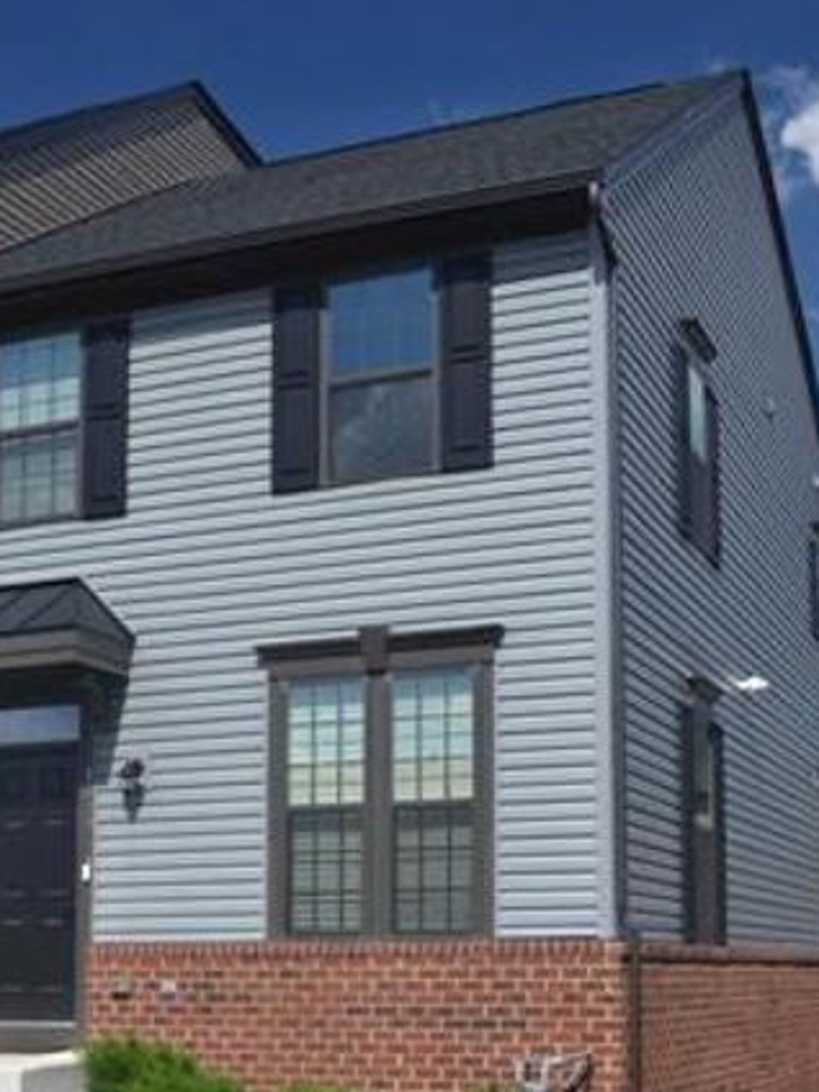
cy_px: 845
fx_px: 1609
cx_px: 407
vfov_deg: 36.4
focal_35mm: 51
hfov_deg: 28.6
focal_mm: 20
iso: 100
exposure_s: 1/160
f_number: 6.3
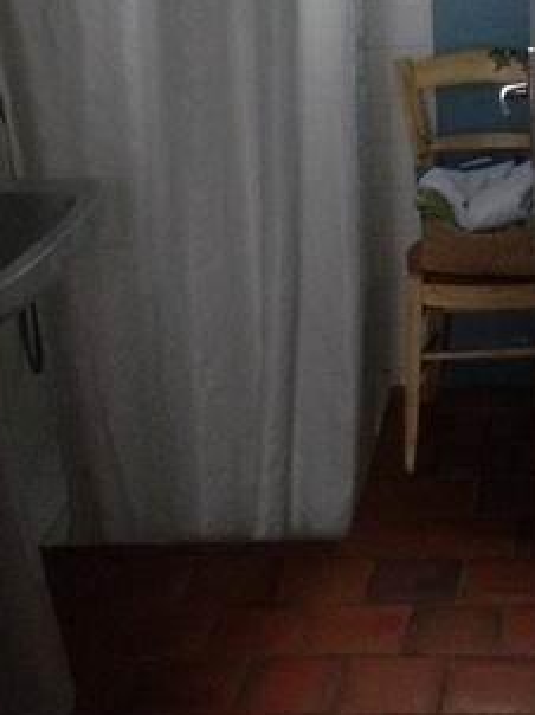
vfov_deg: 22.8
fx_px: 1733
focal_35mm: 84
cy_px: 104
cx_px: 530
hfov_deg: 17.2
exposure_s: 1/20
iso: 320
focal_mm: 4.12
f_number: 2.4
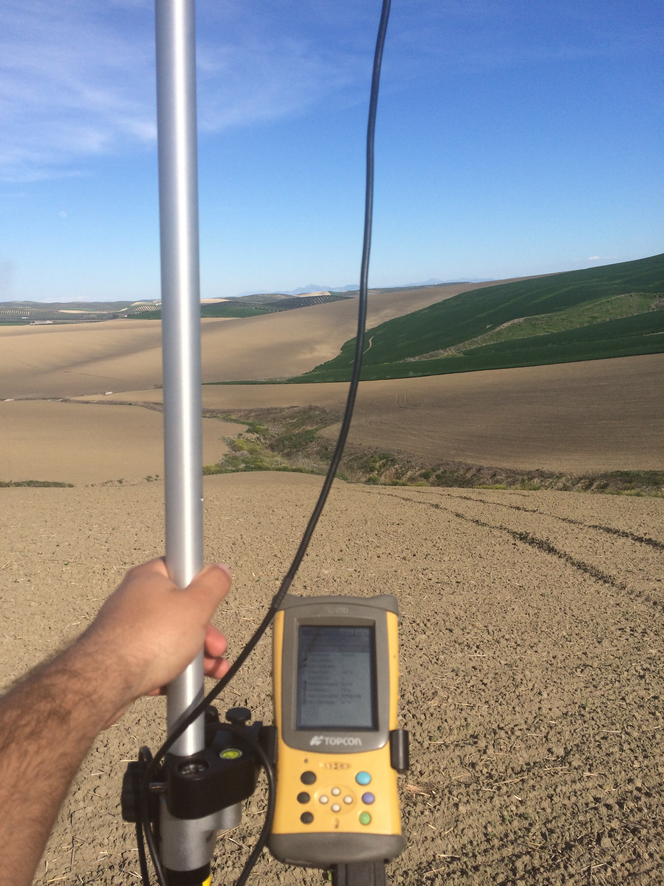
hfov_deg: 48.2
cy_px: 443
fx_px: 742
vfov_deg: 61.7
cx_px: 332
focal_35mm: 29
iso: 32
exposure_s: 1/2564
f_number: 2.2
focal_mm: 4.15
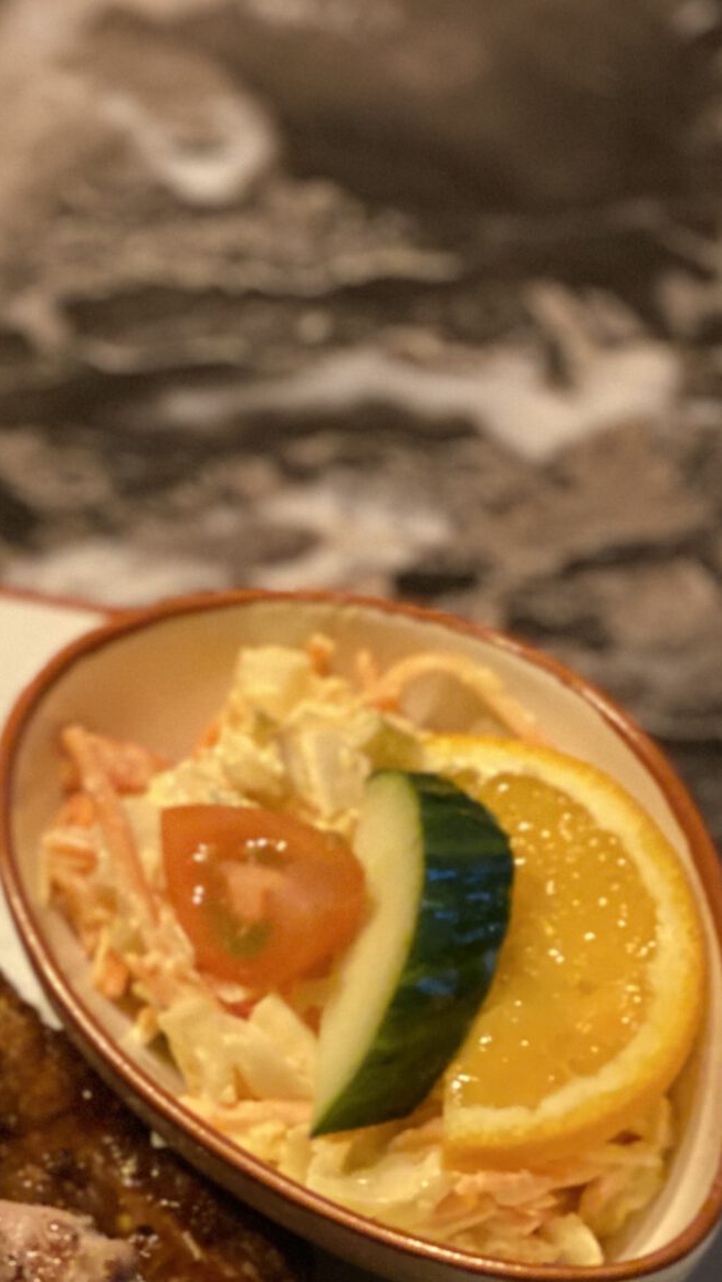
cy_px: 1335
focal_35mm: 125
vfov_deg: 16.7
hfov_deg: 9.6
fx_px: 4252
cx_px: -118
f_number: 2
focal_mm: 6
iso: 320
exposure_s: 1/20
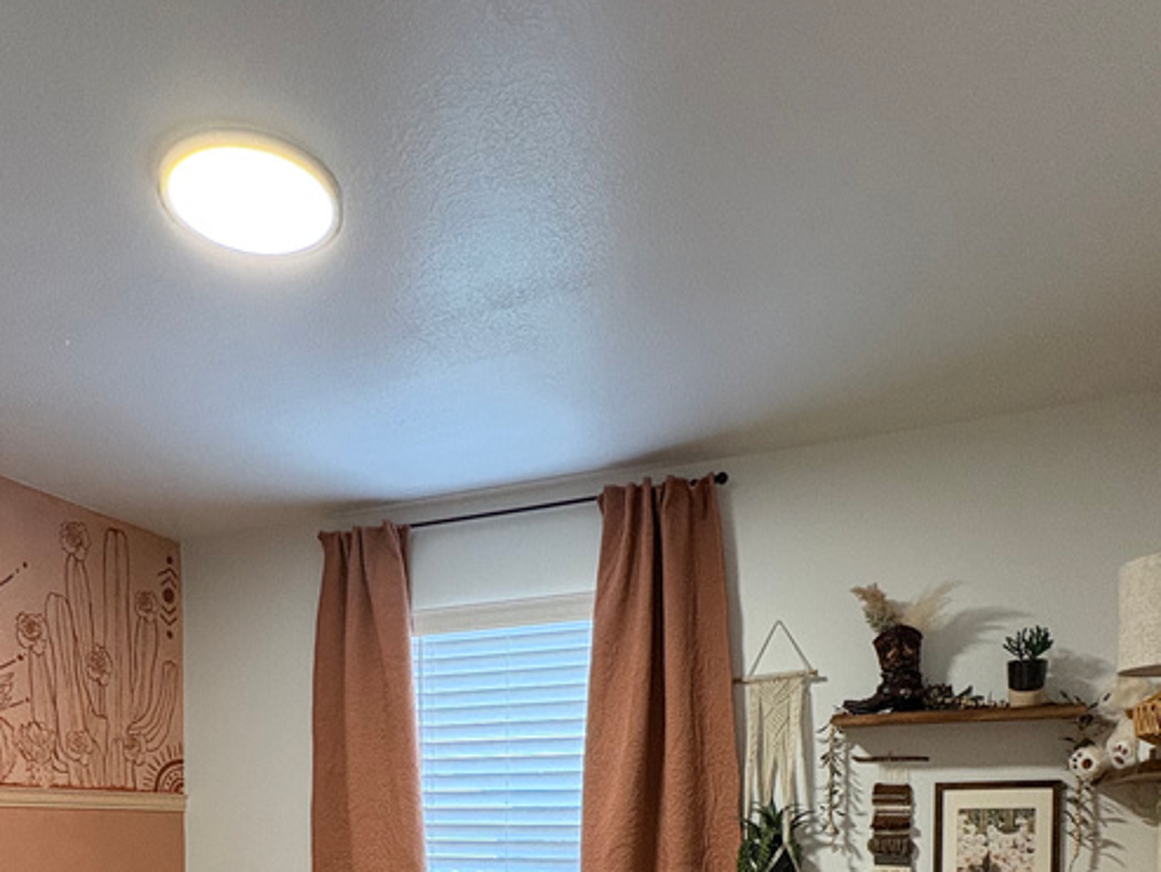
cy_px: 877
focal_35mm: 29
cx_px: 494
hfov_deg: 61.3
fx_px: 973
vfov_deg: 41.7
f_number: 2.2
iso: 320
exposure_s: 1/60
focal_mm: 2.22
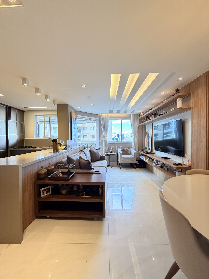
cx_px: 104
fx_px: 113
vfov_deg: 102.1
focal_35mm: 14
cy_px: 140
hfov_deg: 85.7
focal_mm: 2.22
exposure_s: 1/120
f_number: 2.2
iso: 250
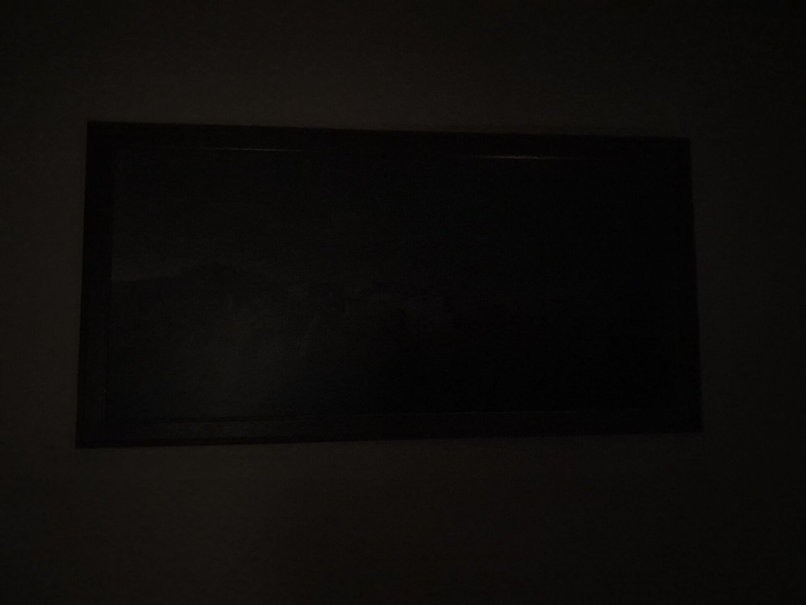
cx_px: 403
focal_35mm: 26
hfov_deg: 67.3
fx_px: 605
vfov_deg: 53.1
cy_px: 302
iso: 1250
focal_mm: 4.32
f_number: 1.5
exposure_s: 1/4
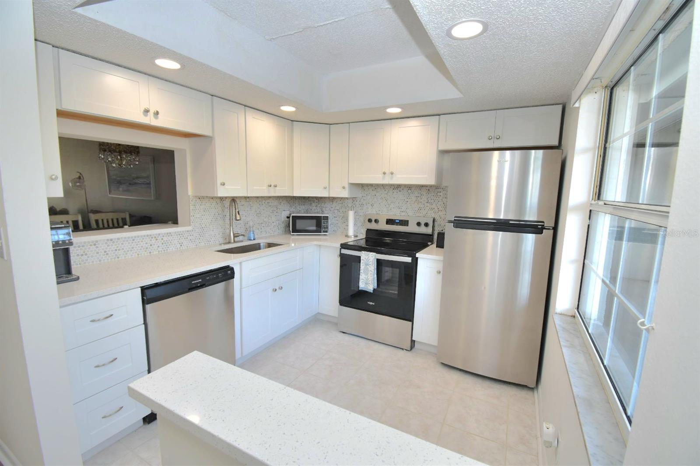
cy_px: 233
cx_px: 350
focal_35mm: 15
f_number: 5.6
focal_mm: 10
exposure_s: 1/125
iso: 400
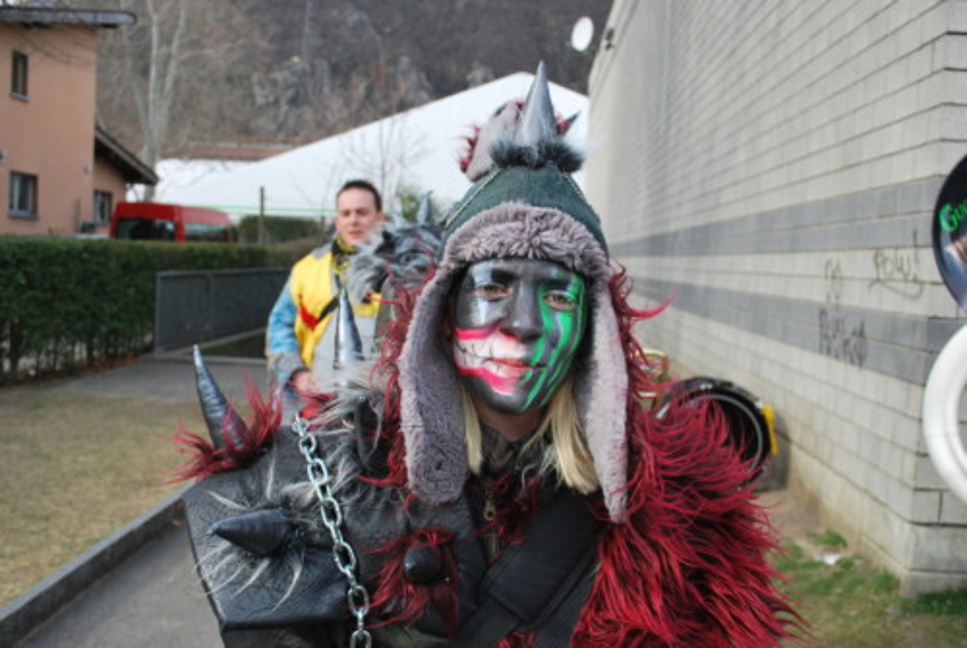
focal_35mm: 33
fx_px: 888
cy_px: 324
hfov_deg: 57.2
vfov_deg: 40.1
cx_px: 484
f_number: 5.6
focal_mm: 22
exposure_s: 1/125
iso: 110
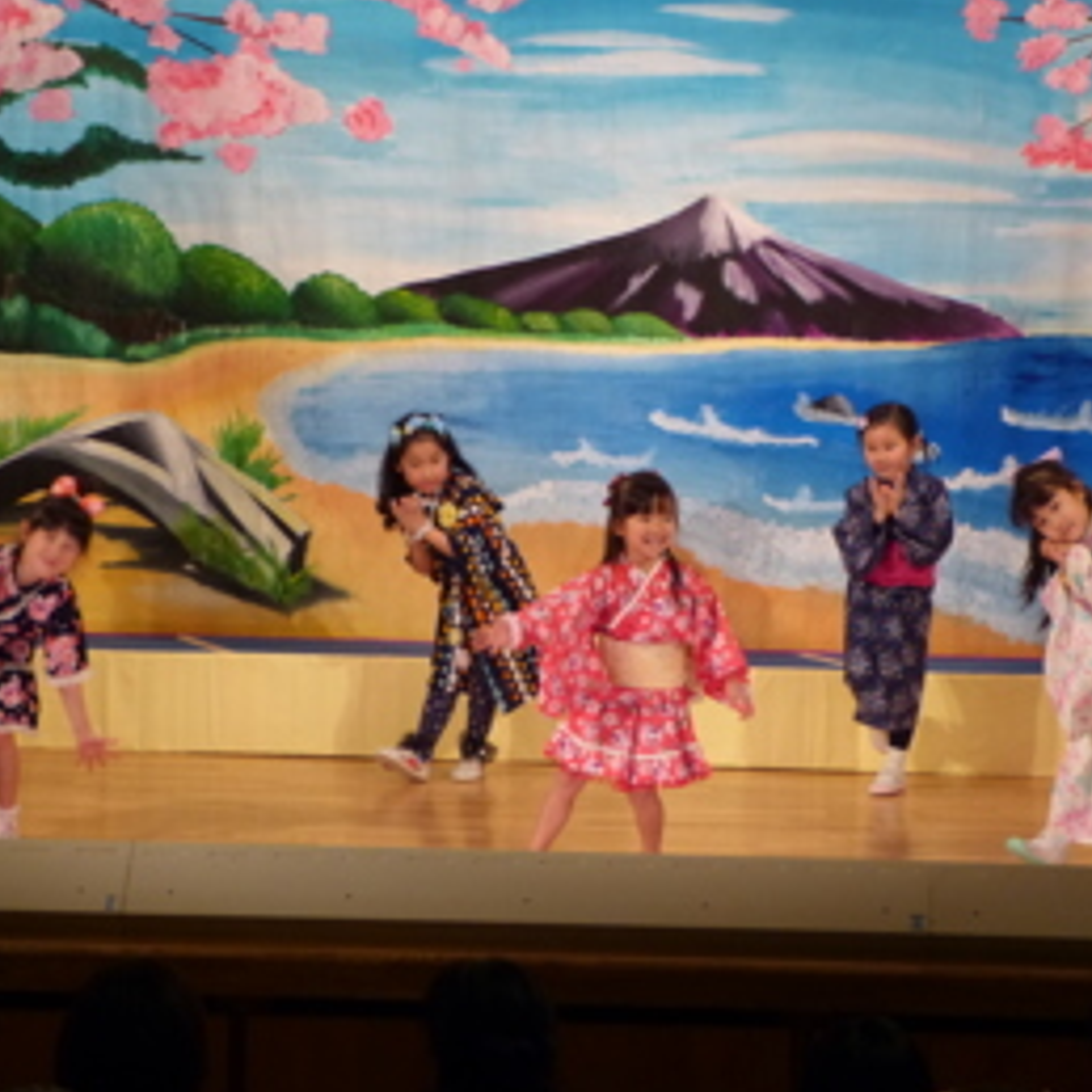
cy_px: 548
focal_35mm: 105
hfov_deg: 16.6
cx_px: 573
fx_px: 3747
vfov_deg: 16.6
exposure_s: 1/60
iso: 320
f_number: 3.4
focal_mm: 14.8
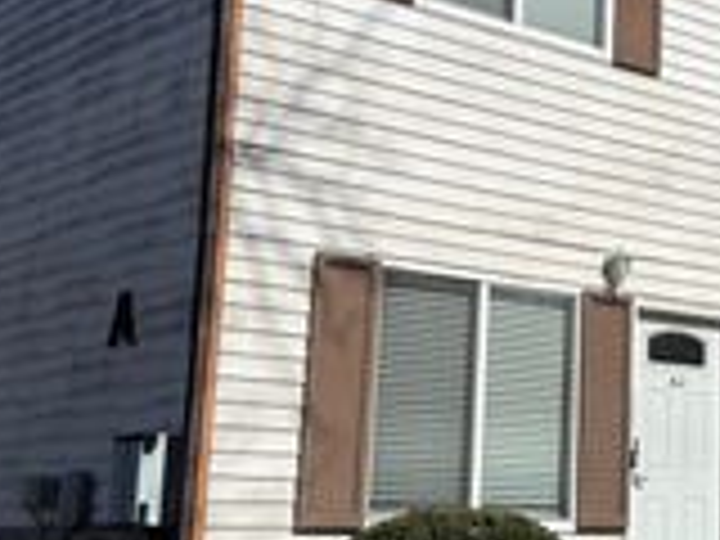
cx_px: 765
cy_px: 218
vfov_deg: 19.6
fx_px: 1560
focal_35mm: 75
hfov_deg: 24.5
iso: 80
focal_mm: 6.76
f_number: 1.78
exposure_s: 1/10309
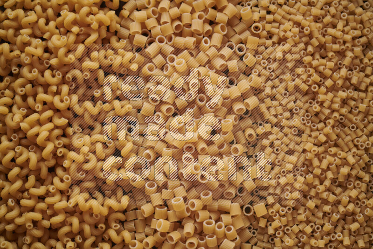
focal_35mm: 50
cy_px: 124
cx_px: 186
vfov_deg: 27.0
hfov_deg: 39.6
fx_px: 518
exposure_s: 1/100
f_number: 8
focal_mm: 50
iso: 160
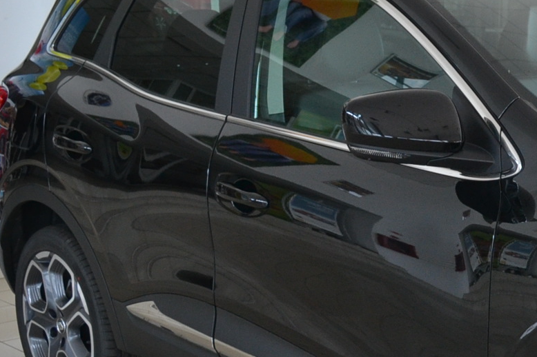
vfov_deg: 16.9
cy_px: 284
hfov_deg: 23.1
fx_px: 1193
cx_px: 658
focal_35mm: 80
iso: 400
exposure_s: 1/40
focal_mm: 18
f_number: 3.5
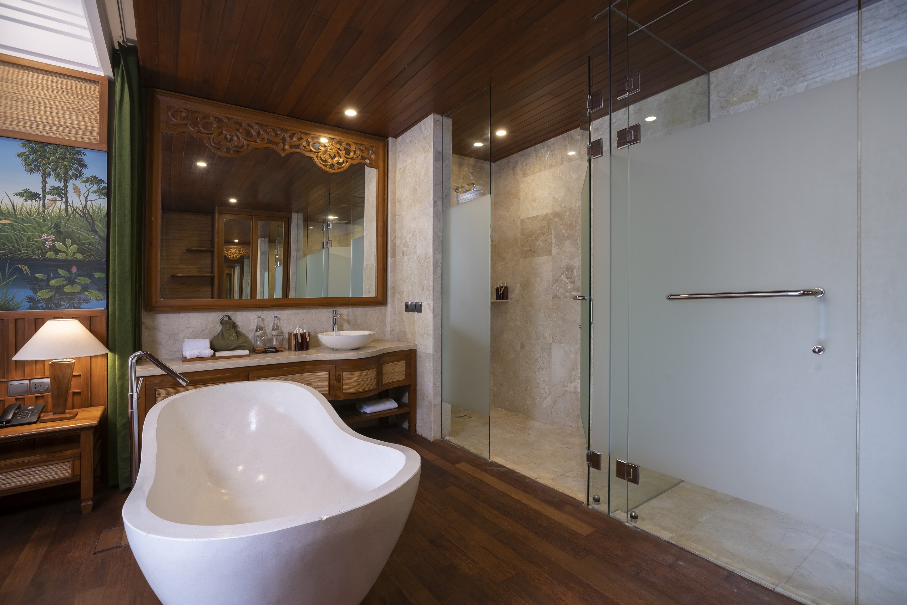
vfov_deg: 73.7
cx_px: 454
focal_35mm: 16
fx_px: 403
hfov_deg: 96.7
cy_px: 302
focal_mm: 16
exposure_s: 1/6
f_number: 8
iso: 400
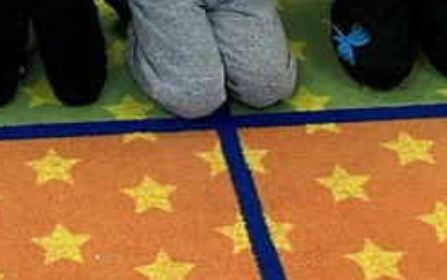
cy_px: -397
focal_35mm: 105
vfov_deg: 10.6
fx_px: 1279
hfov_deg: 19.4
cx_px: 32
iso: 200
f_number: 1.78
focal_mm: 6.86
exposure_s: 1/60
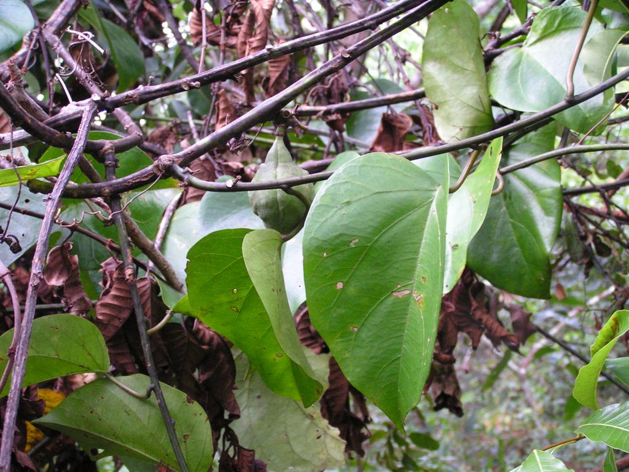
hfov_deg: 31.2
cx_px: 314
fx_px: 1127
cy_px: 236
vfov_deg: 23.7
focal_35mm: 62
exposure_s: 1/50
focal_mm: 10.4
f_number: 3.2
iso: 200
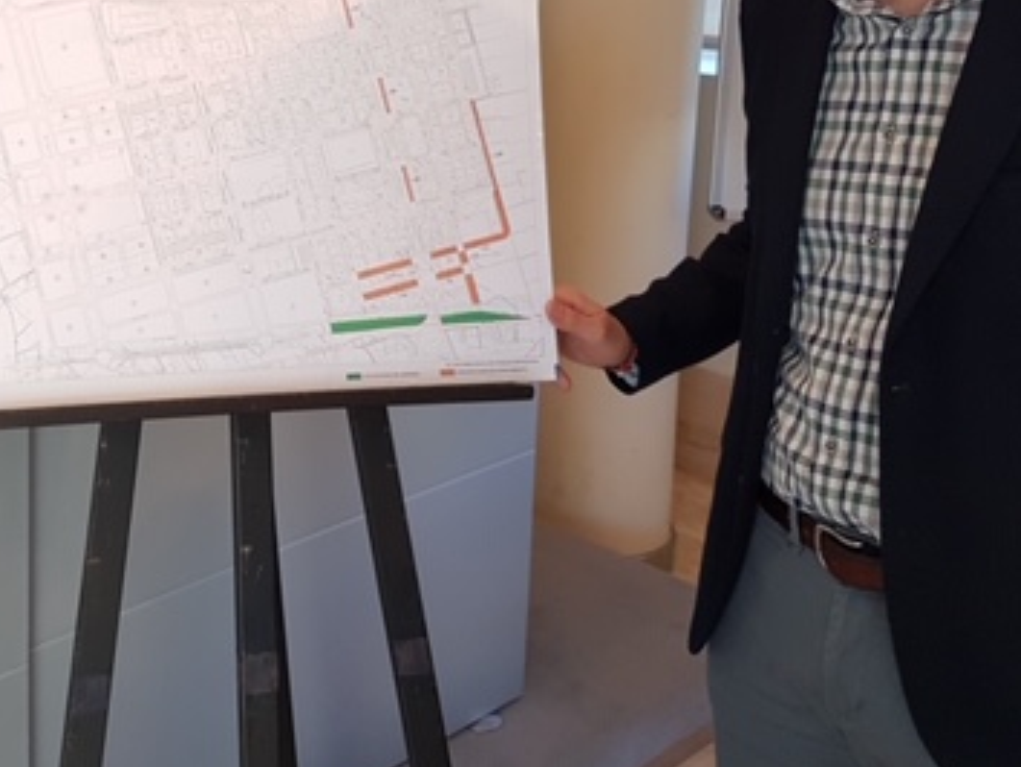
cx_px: 248
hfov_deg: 39.3
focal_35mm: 47
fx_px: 1387
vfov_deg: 30.2
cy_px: 156
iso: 80
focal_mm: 4.2
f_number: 1.7
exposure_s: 1/100
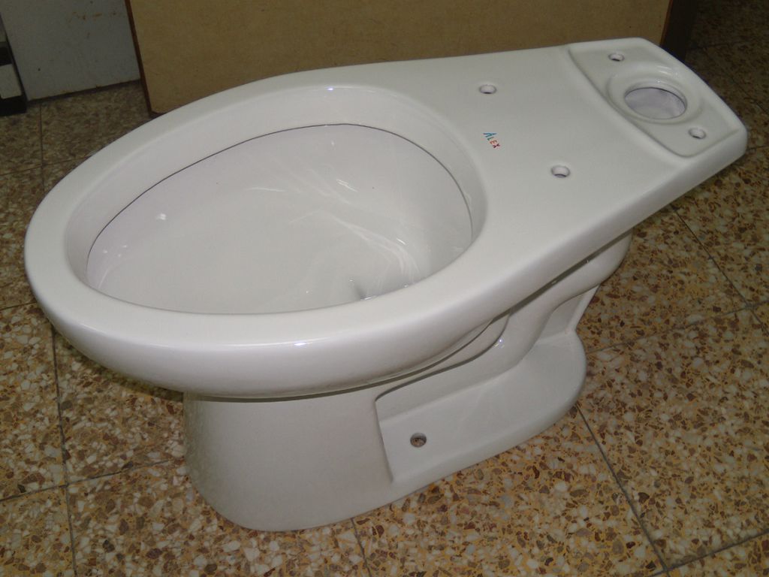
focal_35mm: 36
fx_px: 800
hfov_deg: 51.4
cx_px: 384
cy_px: 288
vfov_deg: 39.7
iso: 80
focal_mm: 6.4
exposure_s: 1/30
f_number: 3.6
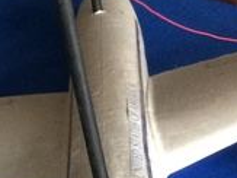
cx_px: 141
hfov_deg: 11.9
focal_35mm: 166
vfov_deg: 8.9
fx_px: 1136
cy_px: 123
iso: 320
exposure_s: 1/30
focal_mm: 4.12
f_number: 2.2
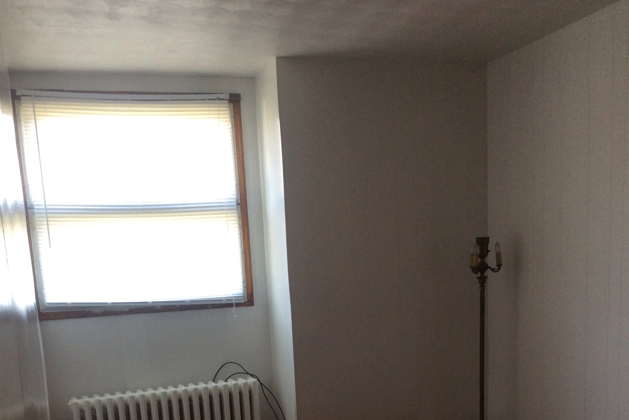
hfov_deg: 43.6
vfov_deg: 28.0
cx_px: 312
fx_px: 786
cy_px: 425
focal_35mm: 45
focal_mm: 3.3
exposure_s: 1/24
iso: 40
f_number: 2.4
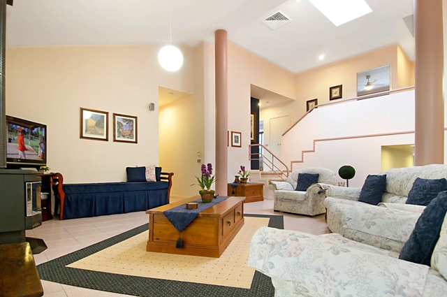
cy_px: 148
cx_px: 224
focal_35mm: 18
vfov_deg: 67.2
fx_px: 223
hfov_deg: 90.1
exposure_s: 1/4
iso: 200
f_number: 8
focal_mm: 12
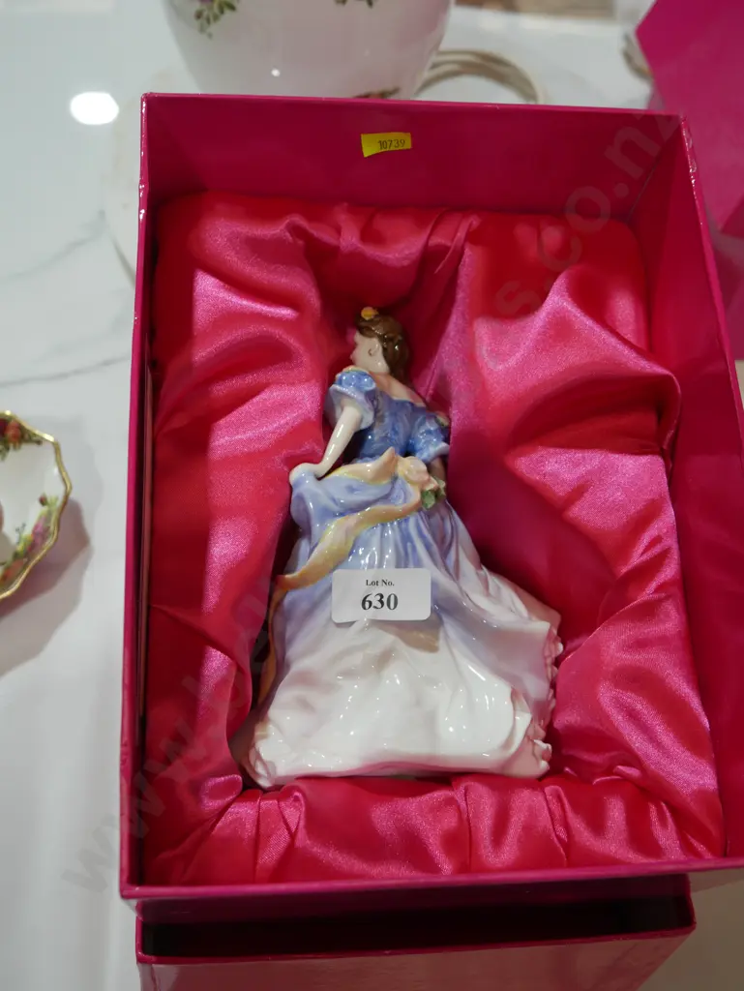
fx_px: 1145
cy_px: 496
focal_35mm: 40
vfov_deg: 46.8
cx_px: 372
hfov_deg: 36.0
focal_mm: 20
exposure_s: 1/80
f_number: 4.5
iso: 200
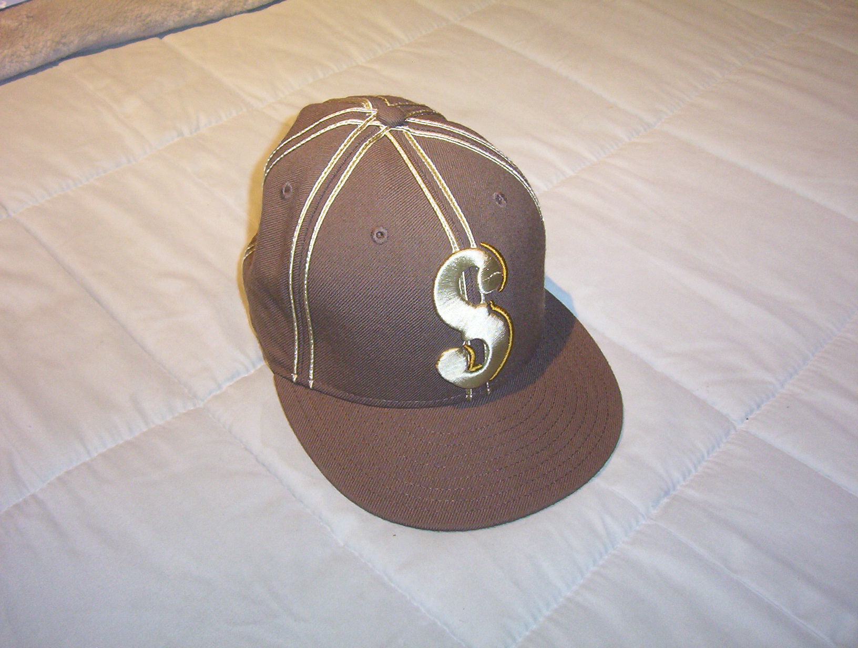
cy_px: 324
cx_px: 429
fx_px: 894
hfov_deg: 51.2
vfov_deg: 39.8
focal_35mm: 36
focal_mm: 5.54
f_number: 2.76
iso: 140
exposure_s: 1/30
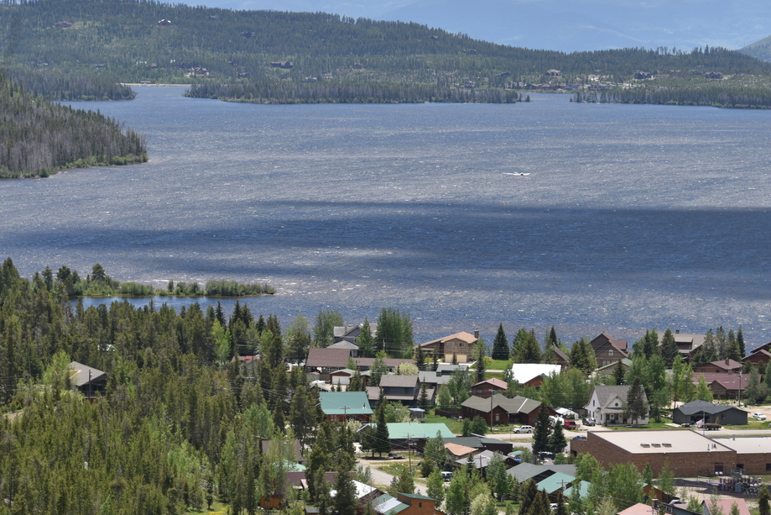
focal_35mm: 170
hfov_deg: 12.1
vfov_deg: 8.1
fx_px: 3641
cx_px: 419
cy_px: 181
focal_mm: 122
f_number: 9
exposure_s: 1/320
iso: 100
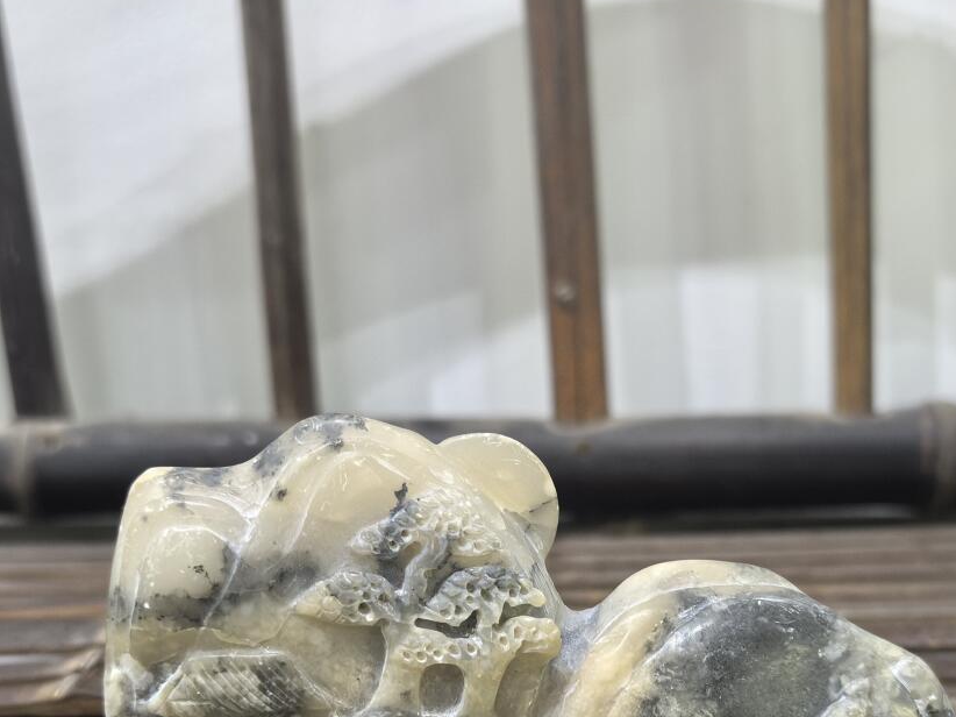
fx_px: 1270
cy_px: 602
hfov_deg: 41.2
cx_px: 534
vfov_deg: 30.5
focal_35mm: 46
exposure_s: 1/484
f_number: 2
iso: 5000
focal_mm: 6.98
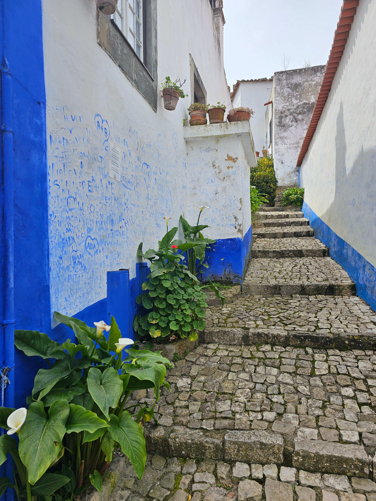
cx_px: 188
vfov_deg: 73.9
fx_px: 333
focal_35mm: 23
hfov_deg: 58.9
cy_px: 250
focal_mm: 6.3
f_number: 1.7
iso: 10
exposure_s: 1/748
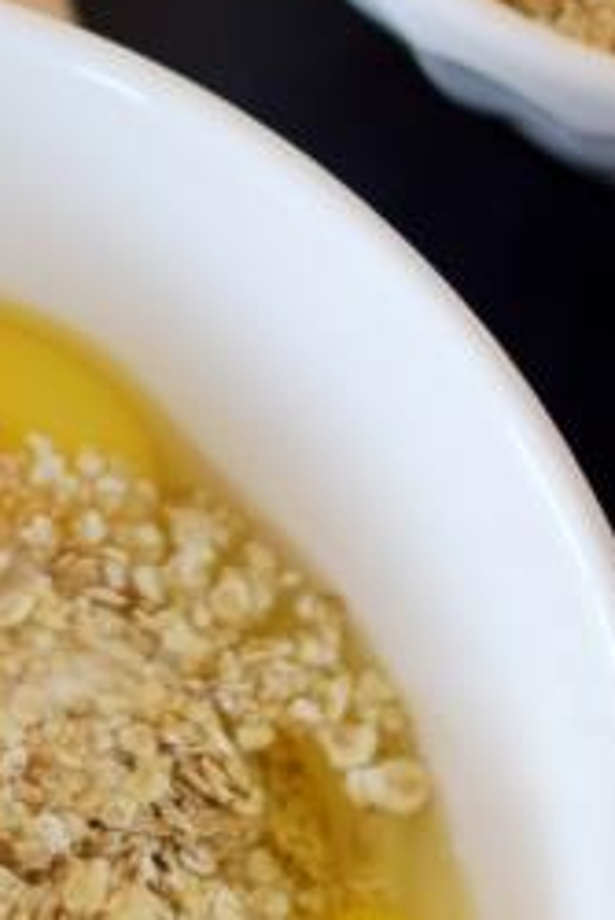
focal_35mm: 307
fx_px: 7855
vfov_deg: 6.7
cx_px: 13
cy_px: 184
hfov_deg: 4.5
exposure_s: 1/400
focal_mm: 50
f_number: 1.8
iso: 125
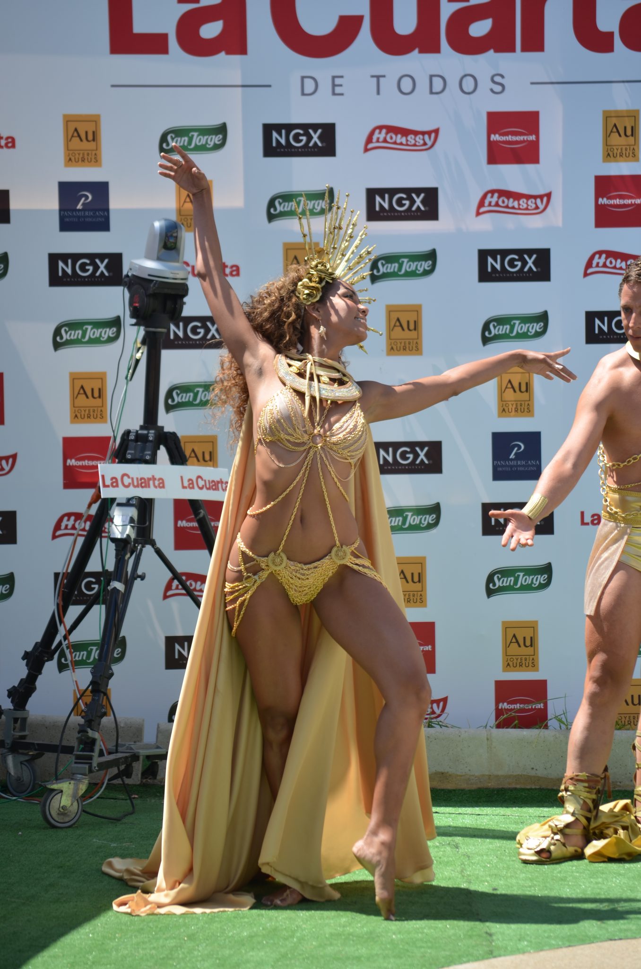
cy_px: 484
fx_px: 4911
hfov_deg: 7.5
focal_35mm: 183
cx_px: 320
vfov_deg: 11.3
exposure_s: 1/400
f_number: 4.8
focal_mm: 122
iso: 100
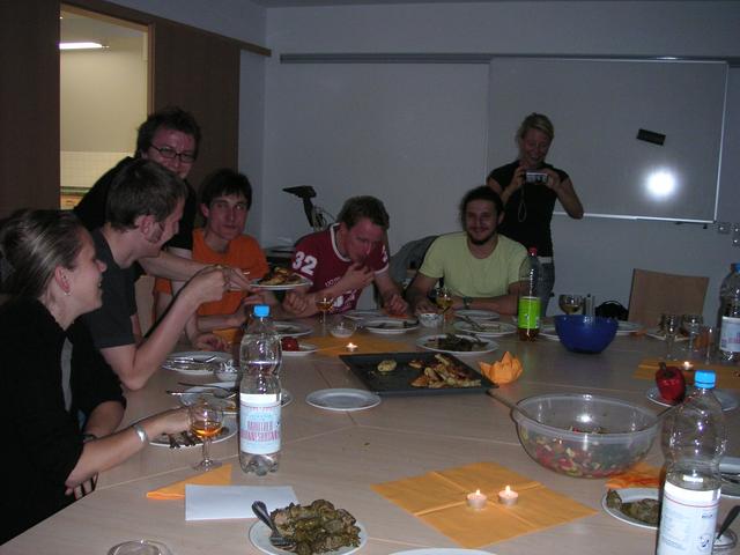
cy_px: 278
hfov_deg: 49.0
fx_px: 812
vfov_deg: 37.7
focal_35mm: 38
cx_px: 370
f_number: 2.8
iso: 160
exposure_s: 1/45
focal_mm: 6
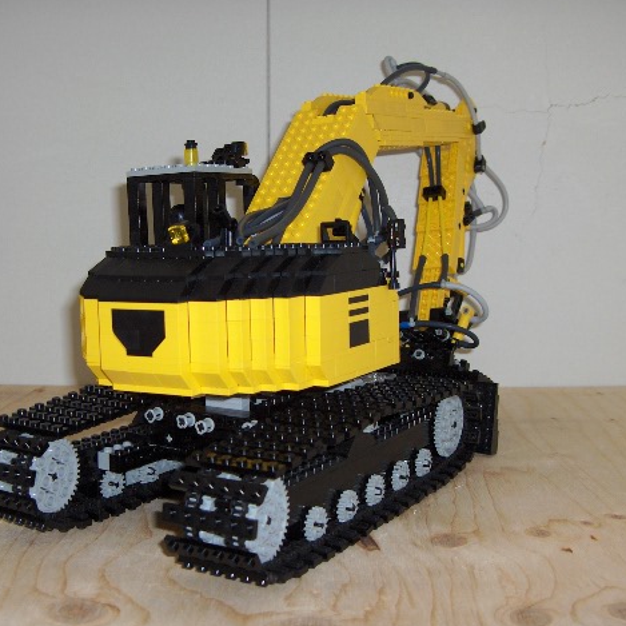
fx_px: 962
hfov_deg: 36.0
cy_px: 311
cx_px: 270
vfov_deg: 36.1
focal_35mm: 47
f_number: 2.8
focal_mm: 8
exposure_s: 1/60
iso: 100
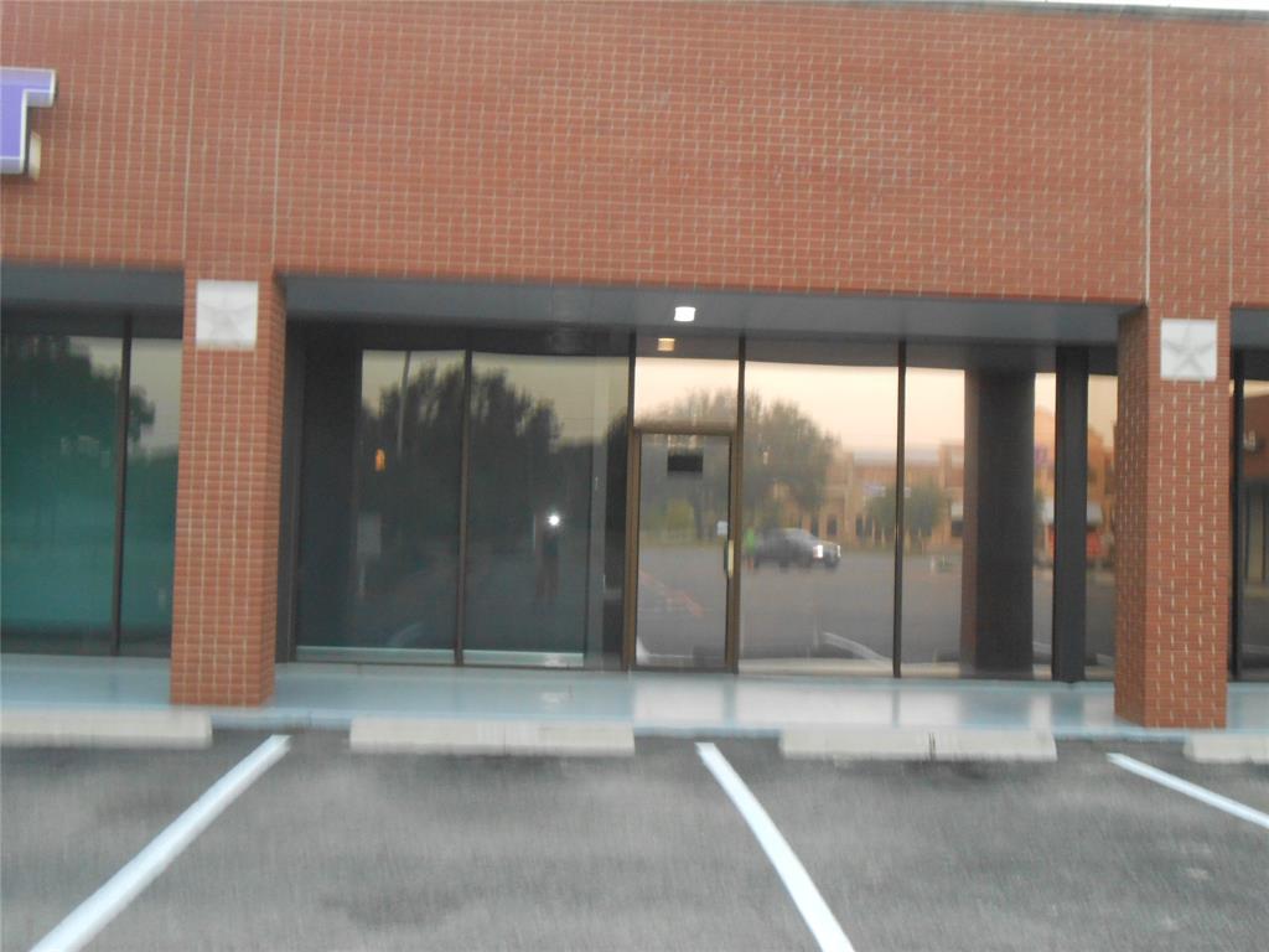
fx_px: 1613
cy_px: 476
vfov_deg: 32.9
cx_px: 634
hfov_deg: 42.9
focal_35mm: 44
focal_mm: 7.8
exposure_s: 1/30
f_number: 4.5
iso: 400
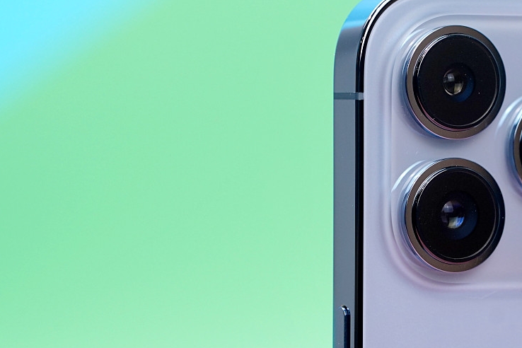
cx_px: 477
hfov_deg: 10.5
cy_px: 230
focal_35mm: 195
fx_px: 2827
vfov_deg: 7.0
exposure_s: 1/100
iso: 800
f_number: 5
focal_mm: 90
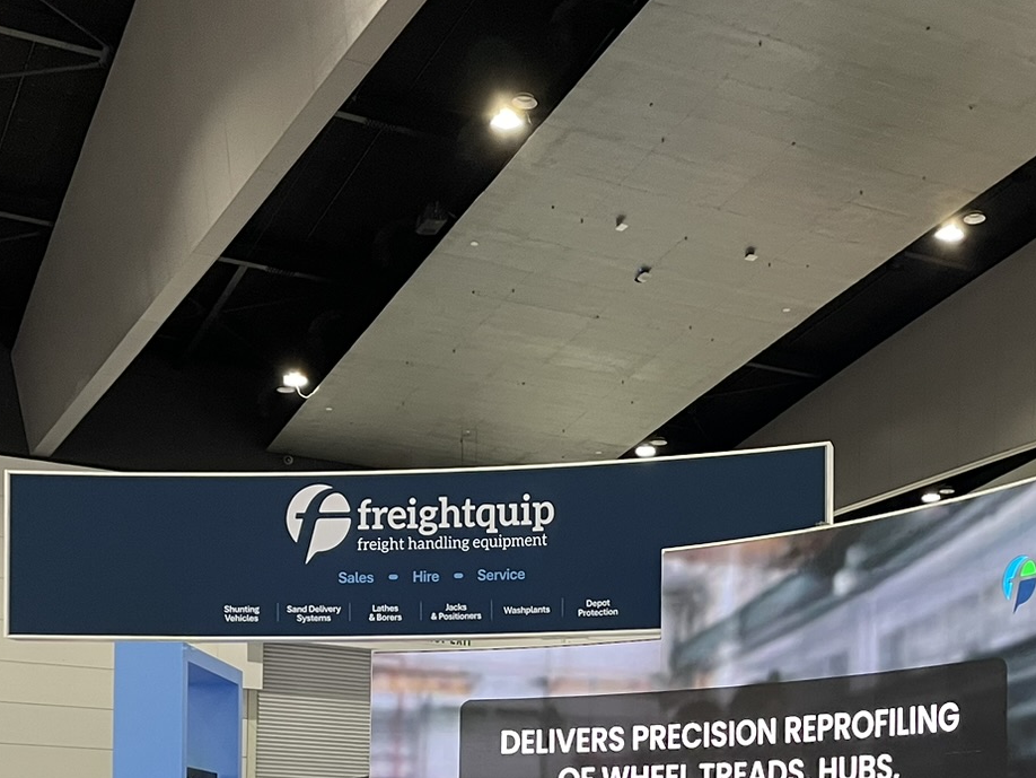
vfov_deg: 23.7
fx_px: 1736
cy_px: 856
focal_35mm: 58
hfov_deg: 33.1
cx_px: 651
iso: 160
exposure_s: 1/50
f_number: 1.6
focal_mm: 4.2
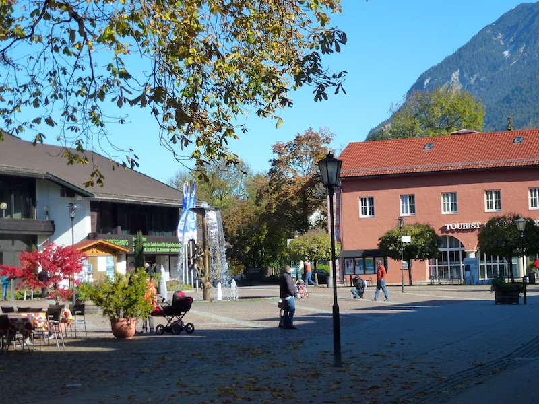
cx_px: 270
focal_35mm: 81
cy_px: 202
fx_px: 1261
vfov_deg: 18.2
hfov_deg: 24.1
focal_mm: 13.6
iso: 160
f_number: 4.7
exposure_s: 1/400
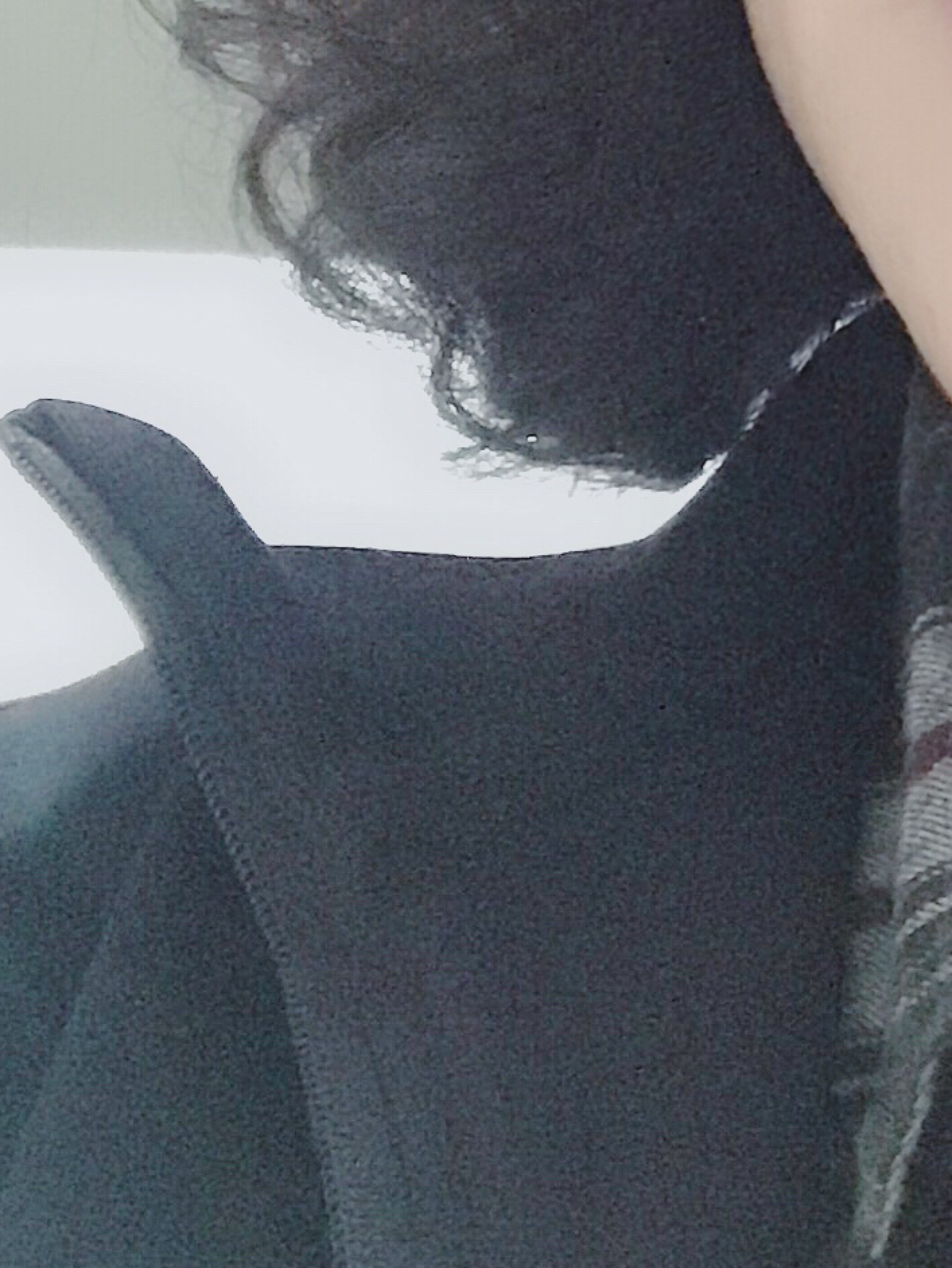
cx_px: 1415
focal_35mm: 105
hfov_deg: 13.3
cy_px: -270
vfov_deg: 17.8
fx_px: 3846
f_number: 2.2
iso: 800
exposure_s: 1/17
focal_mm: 2.87
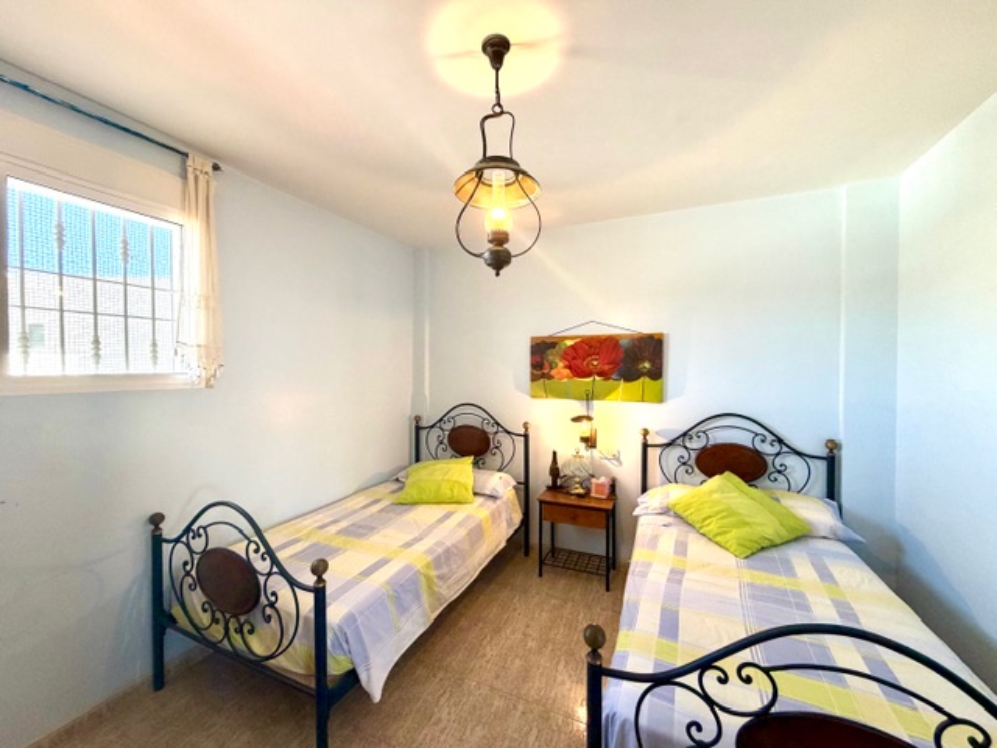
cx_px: 498
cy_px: 374
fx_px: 403
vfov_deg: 85.7
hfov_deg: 102.1
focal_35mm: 14
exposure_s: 1/50
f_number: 2.2
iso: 200
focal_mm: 2.22
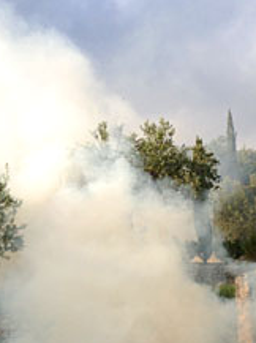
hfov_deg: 21.2
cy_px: 260
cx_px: 93
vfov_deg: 27.8
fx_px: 682
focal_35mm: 69
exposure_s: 1/1346
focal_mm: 4.28
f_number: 2.4
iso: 50
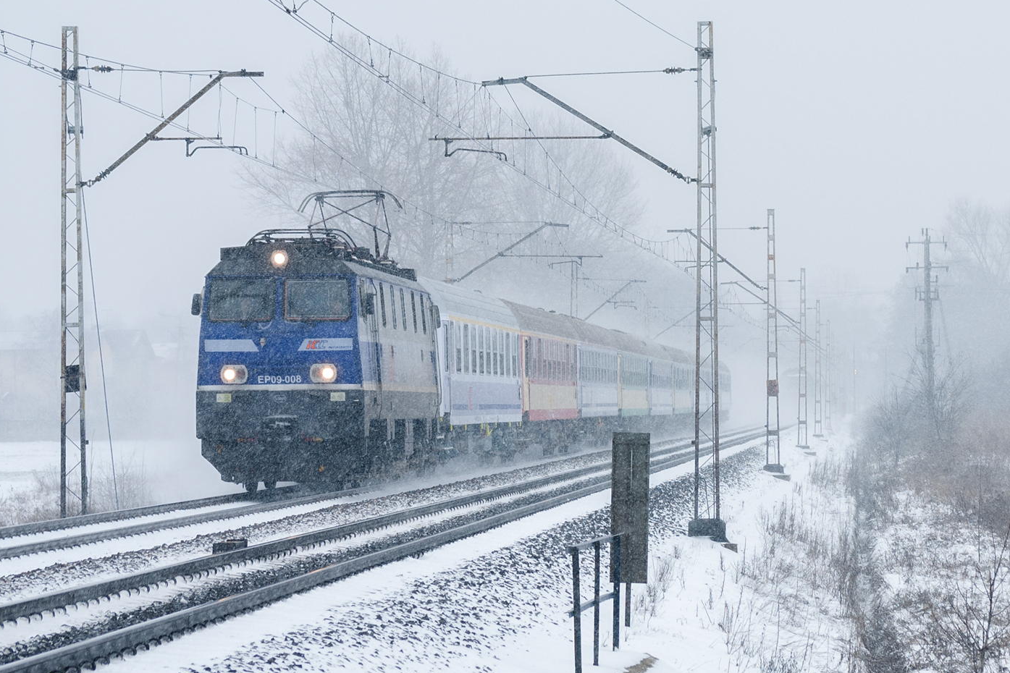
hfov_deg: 17.5
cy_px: 356
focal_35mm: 117
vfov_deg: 11.7
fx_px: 3282
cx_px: 548
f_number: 6.3
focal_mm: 68
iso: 200
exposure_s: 1/500
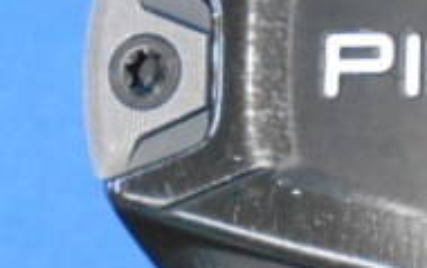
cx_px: 503
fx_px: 1083
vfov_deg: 14.1
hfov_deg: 20.9
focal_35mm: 93
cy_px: 140
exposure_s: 1/60
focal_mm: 4.6
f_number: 3.2
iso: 800
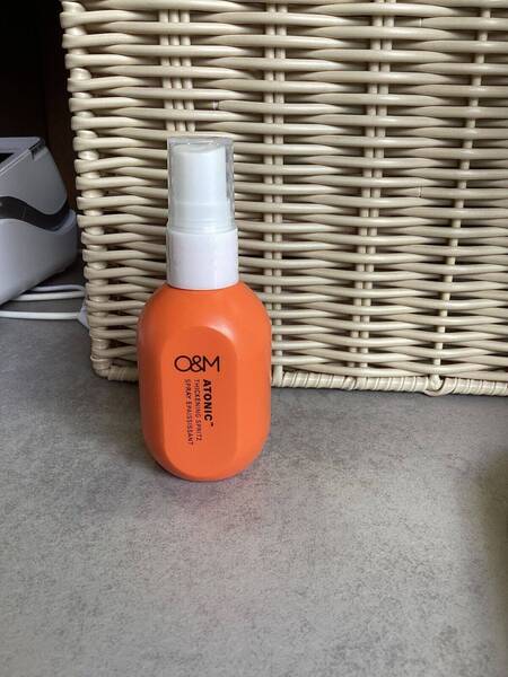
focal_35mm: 31
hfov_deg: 45.4
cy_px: 338
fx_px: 607
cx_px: 254
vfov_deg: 58.4
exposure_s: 1/100
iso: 64
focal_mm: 3.3
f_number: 2.4
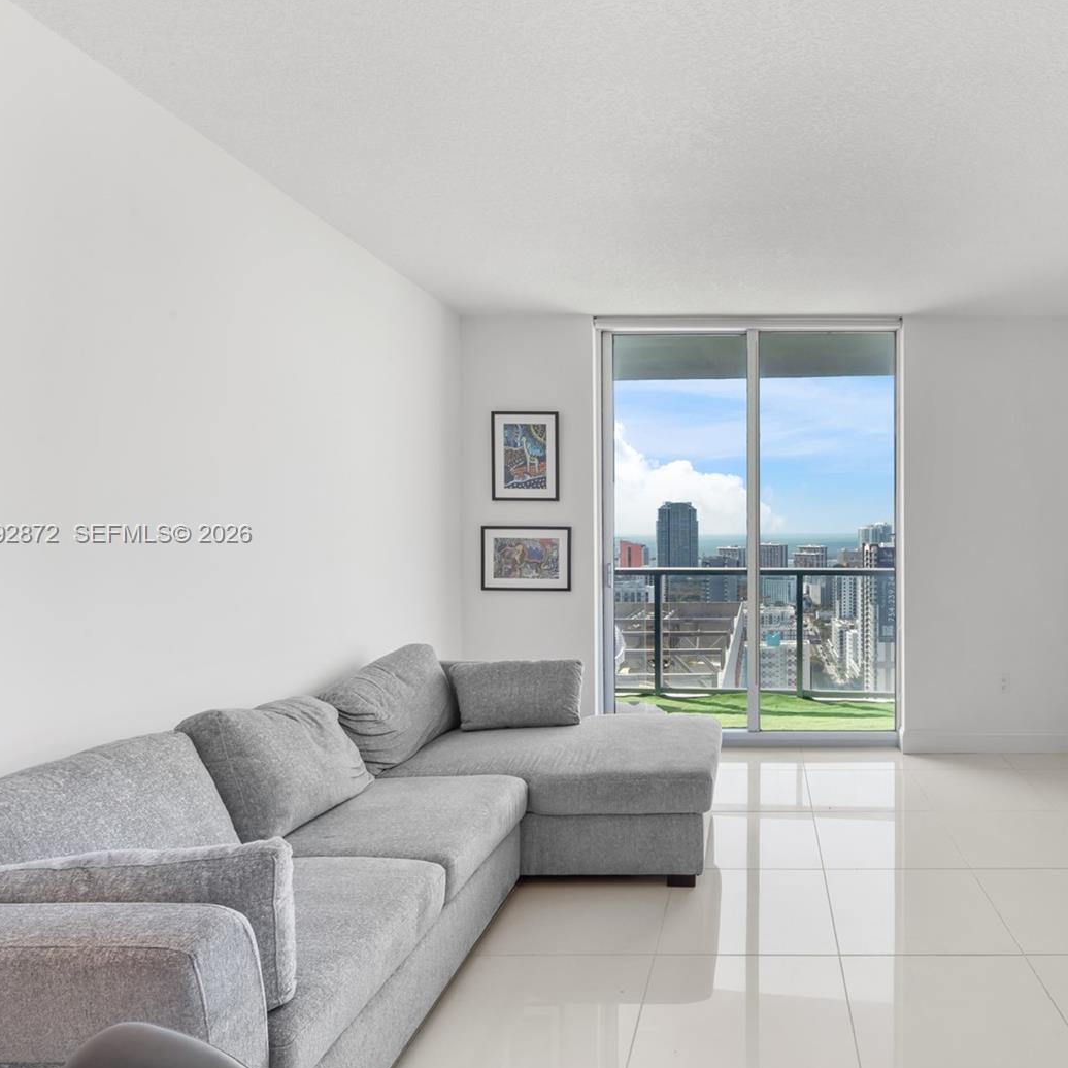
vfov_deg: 72.1
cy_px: 535
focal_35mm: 21
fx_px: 733
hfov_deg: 69.0
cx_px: 755
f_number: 14
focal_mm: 16
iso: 250
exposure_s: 1/5
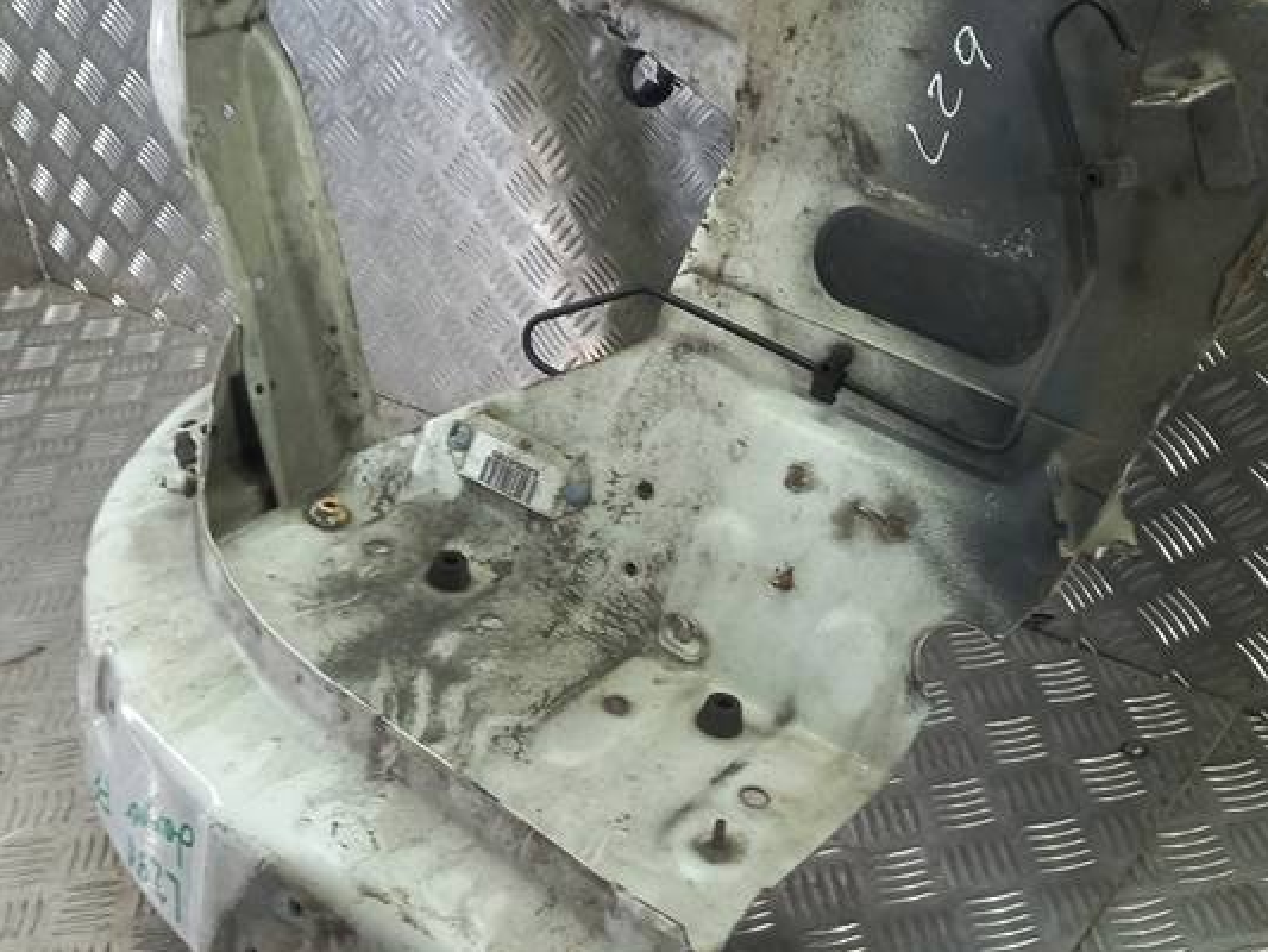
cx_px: 757
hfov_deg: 39.5
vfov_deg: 30.1
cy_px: 333
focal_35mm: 48
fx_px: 1759
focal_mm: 4.6
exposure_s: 1/50
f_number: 1.8
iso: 64
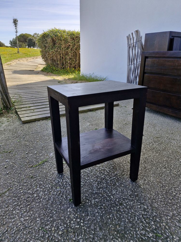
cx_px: 90
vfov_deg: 73.9
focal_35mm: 23
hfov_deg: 58.9
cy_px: 121
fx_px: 160
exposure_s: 1/688
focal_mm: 5.54
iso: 50
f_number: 1.8
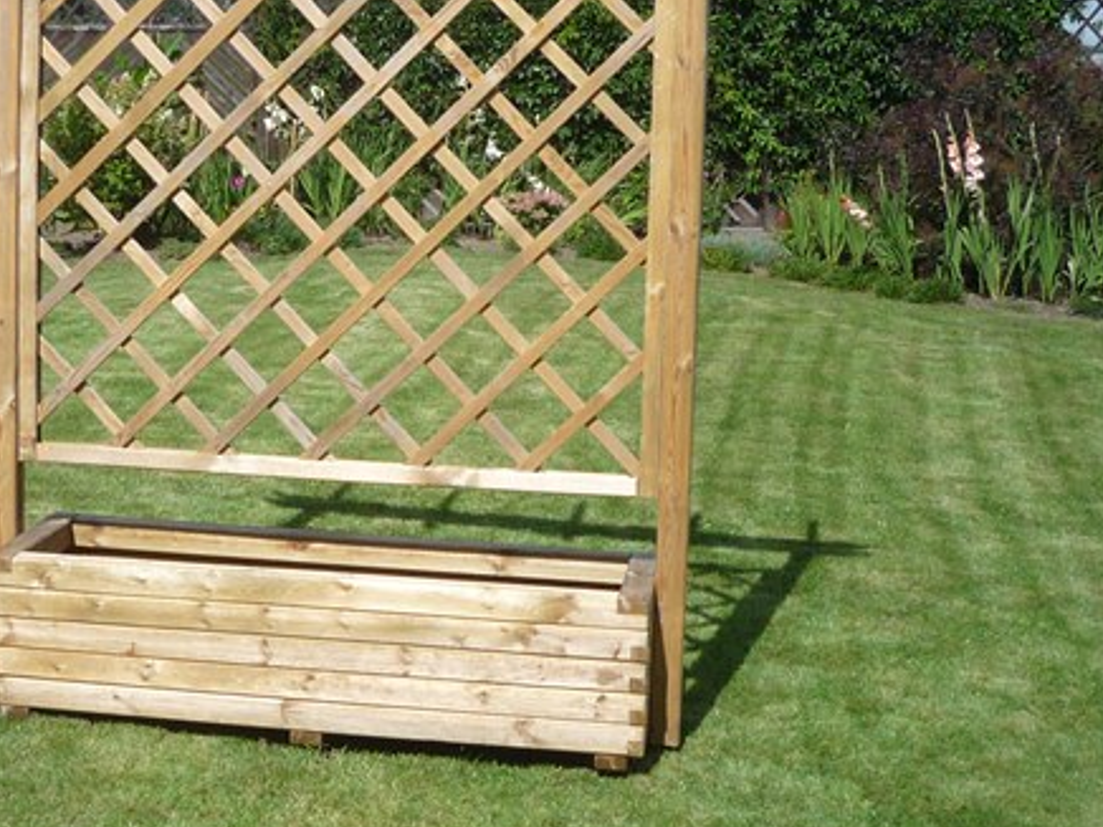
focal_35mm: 47
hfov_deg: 39.5
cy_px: 293
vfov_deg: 30.7
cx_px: 299
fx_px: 1498
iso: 100
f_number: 5.6
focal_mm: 5.2
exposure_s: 1/500
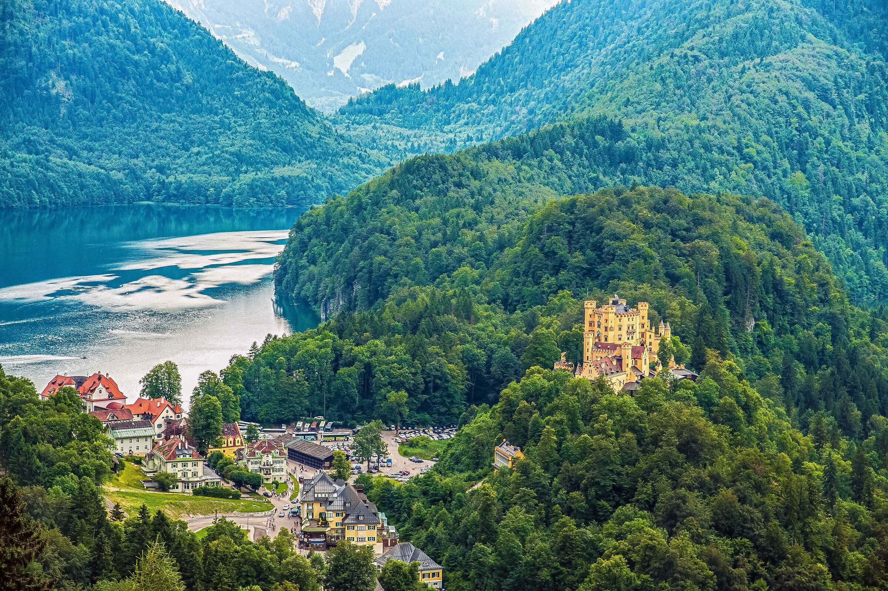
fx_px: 2268
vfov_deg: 14.8
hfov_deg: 22.2
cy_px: 296
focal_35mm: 92
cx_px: 444
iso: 320
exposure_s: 1/125
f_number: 7.1
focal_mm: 92
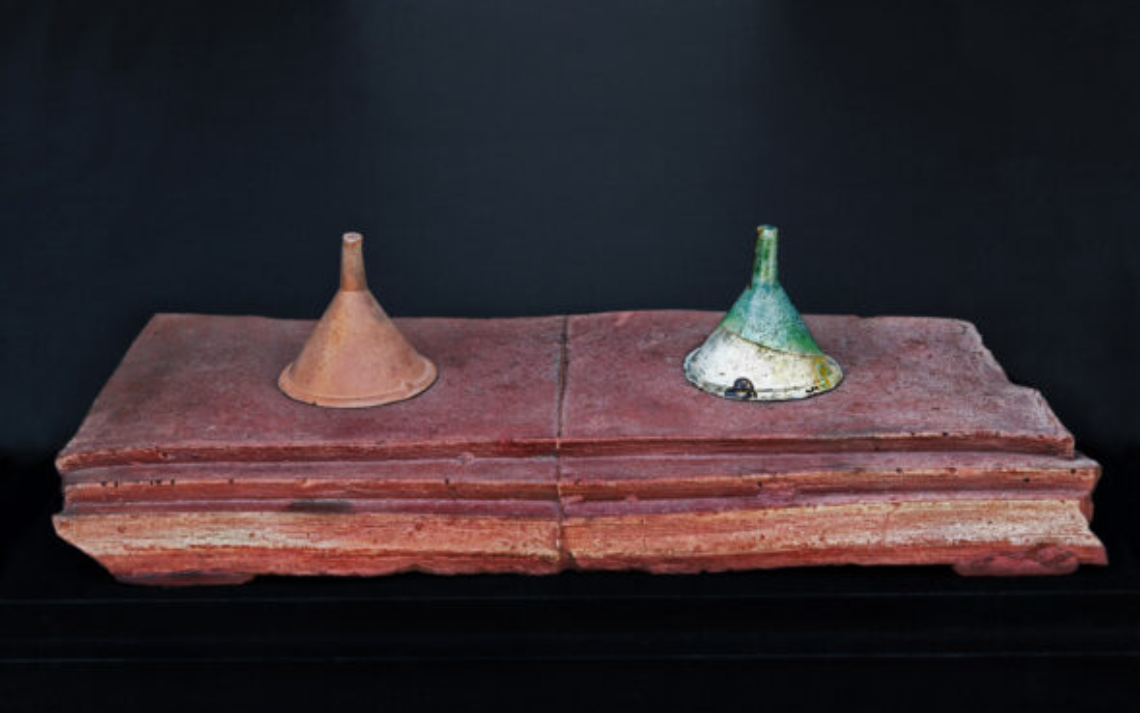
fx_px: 1771
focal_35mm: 57
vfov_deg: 22.8
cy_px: 363
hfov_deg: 35.7
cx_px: 564
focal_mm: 55
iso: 64
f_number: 14
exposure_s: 1/20
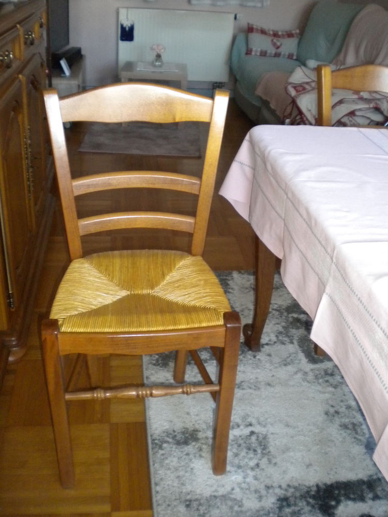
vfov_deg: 52.6
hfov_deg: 40.7
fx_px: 523
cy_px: 258
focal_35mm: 35
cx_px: 194
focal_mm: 6.3
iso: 400
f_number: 3.1
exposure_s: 1/30
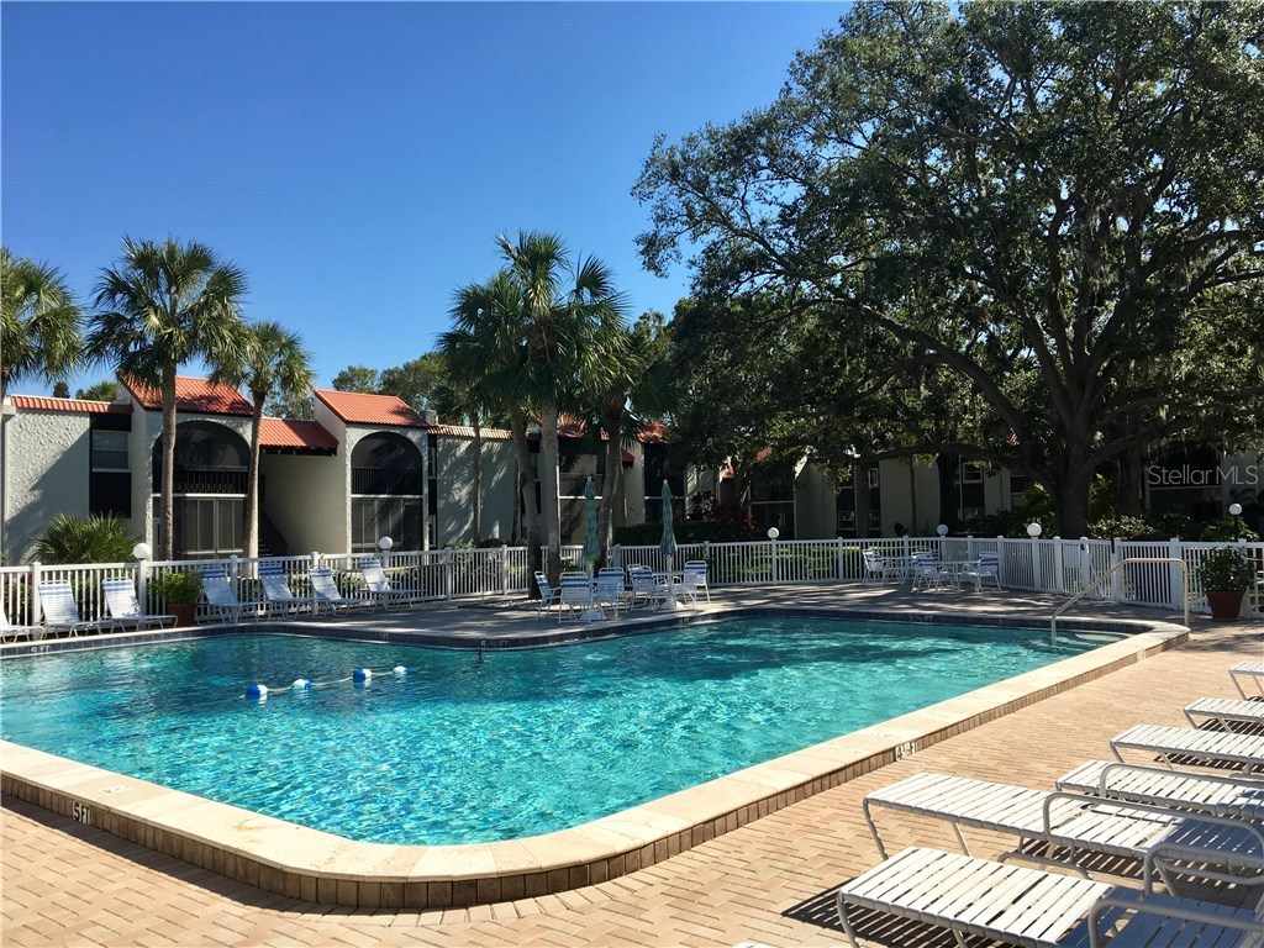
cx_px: 632
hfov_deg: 61.7
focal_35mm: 29
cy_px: 474
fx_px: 1059
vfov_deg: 48.2
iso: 25
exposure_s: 1/1637
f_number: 2.2
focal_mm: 4.15
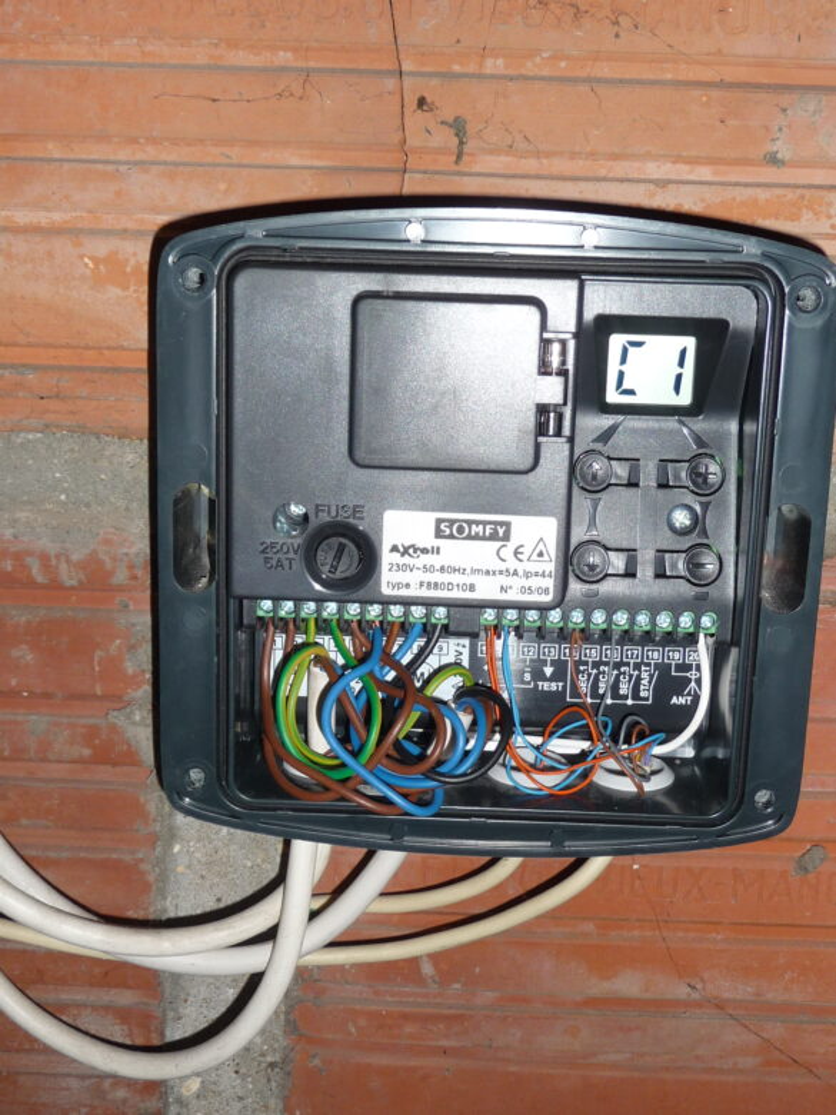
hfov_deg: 31.5
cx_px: 418
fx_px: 1481
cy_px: 558
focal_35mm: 46
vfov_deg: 41.2
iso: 100
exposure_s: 1/30
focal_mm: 5.6
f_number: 3.6
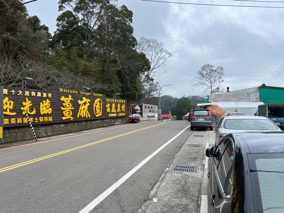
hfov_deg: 67.3
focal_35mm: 26
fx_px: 213
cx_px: 142
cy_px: 106
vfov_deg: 53.1
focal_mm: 5.7
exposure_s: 1/3831
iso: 50
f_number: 1.5
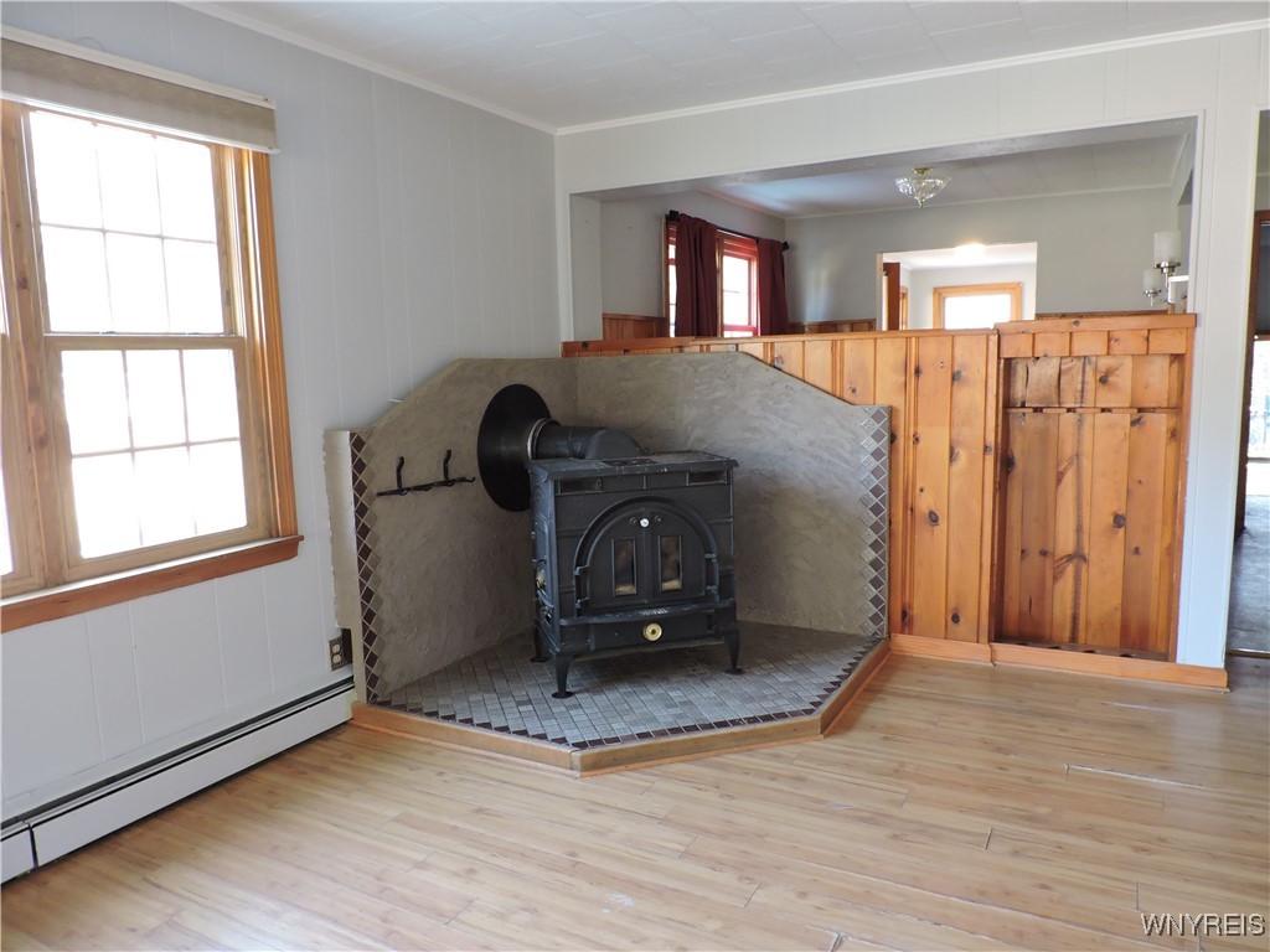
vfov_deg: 56.8
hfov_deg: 71.6
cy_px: 476
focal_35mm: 24
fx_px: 881
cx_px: 635
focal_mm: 4.3
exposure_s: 1/15
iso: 400
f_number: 3
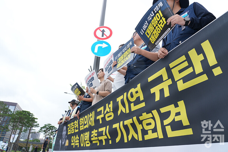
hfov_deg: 73.7
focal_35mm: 24
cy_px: 76
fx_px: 152
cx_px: 114
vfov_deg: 53.1
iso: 200
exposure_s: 1/200
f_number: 7.1
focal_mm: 24
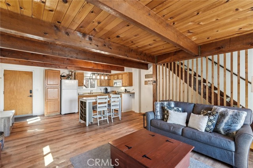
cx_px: 126
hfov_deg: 95.0
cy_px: 84
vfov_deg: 72.0
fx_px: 116
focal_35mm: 16
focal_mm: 16.5
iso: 400
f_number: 9.5
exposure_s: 1/6
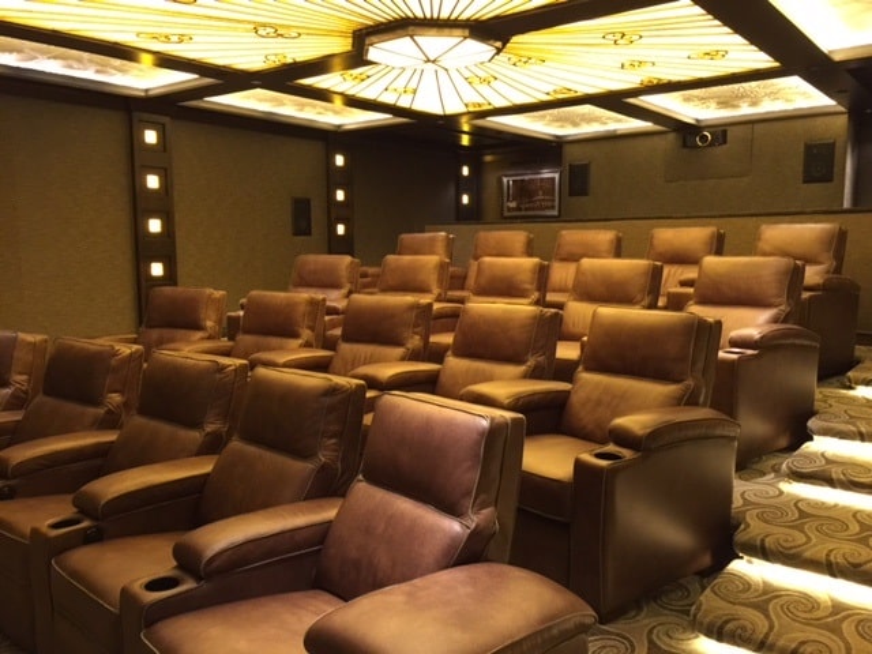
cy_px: 327
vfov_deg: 48.2
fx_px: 731
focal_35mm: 29
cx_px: 436
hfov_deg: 61.7
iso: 125
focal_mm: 4.15
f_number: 2.2
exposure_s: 1/10
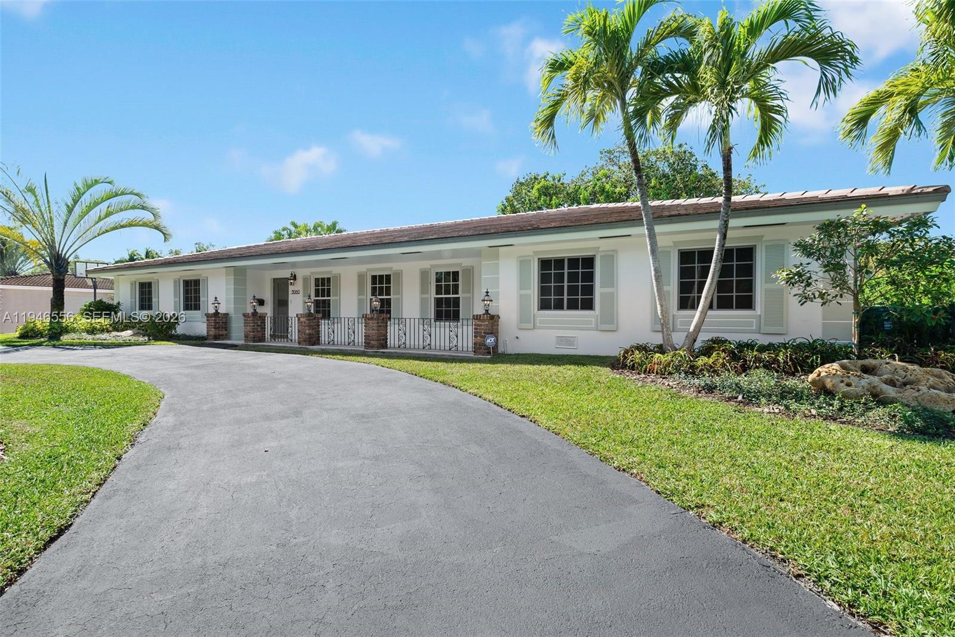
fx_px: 371
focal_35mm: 14
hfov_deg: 104.2
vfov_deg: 81.2
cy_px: 318
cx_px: 478
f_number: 4
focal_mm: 14
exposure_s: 1/60
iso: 100
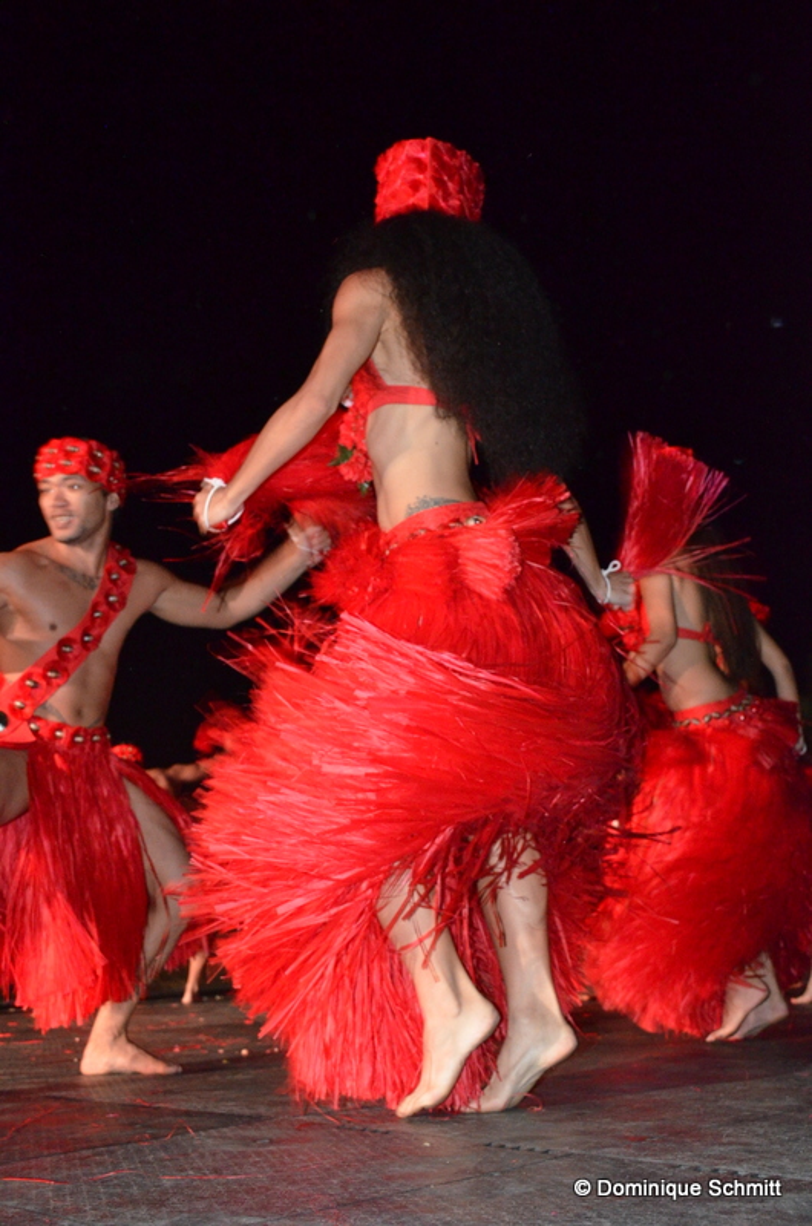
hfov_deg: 36.7
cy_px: 613
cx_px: 406
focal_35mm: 36
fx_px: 1223
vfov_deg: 53.2
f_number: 7.1
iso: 4000
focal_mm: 24
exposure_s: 1/60
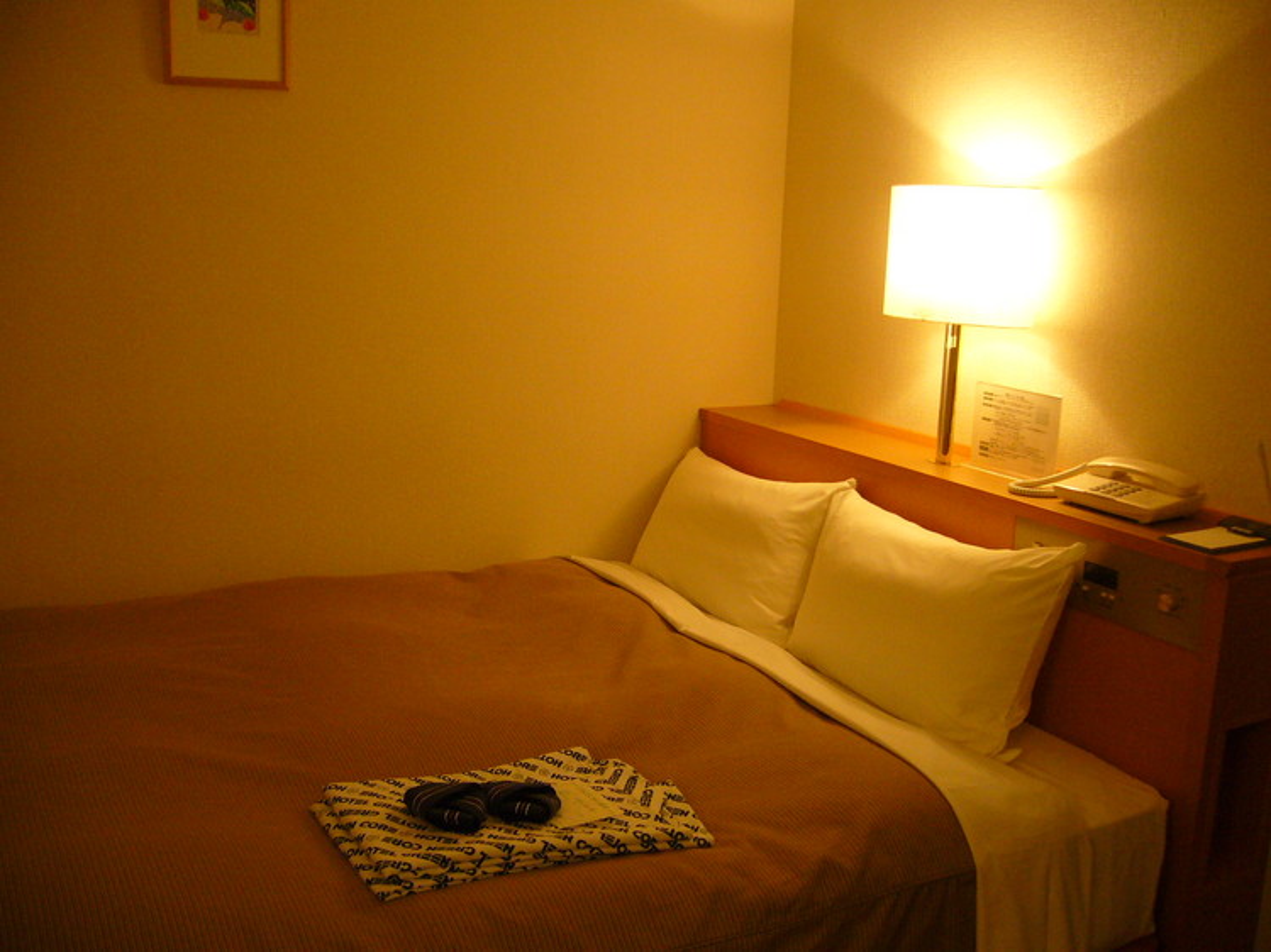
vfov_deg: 40.7
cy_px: 476
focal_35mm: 35
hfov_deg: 52.6
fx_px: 1285
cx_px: 636
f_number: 2.8
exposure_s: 1/20
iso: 200
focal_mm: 5.8
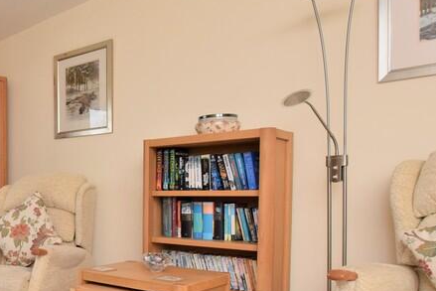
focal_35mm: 35
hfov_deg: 46.2
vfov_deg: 37.1
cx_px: 6
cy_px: 214
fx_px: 424
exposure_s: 1/160
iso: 800
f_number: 4.5
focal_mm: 10
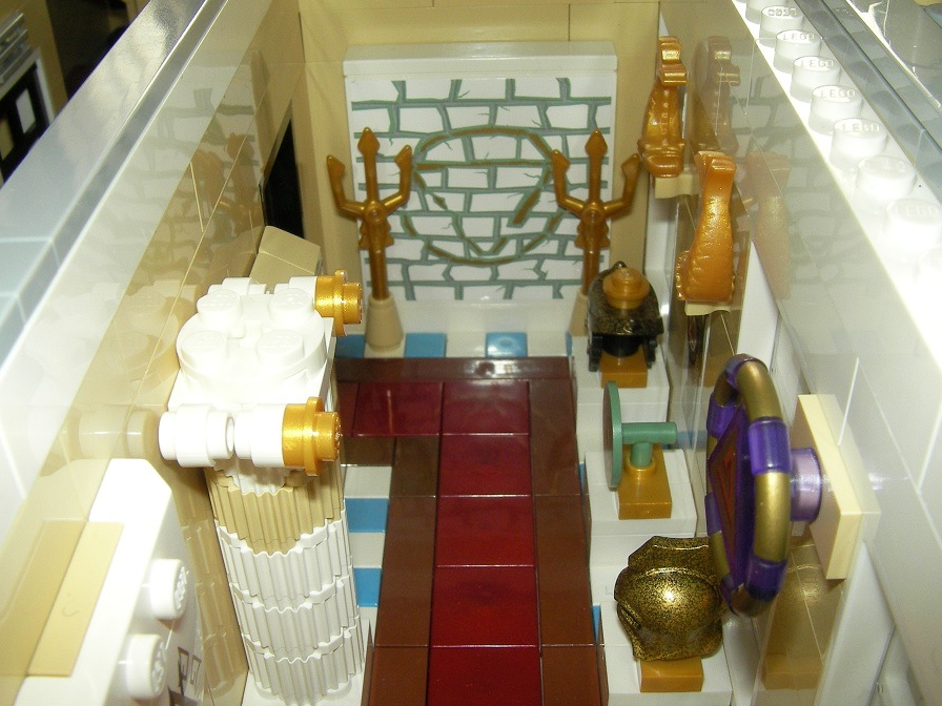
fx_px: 1061
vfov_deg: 36.8
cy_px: 353
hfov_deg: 47.9
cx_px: 459
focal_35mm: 39
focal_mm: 6.3
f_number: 6.6
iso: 100
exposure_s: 1/30
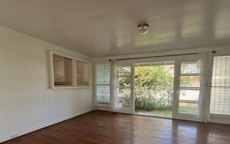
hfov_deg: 93.8
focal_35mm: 17
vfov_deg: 66.5
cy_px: 94
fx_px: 107
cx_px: 131
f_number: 2.2
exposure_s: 1/137
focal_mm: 2.22
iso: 40
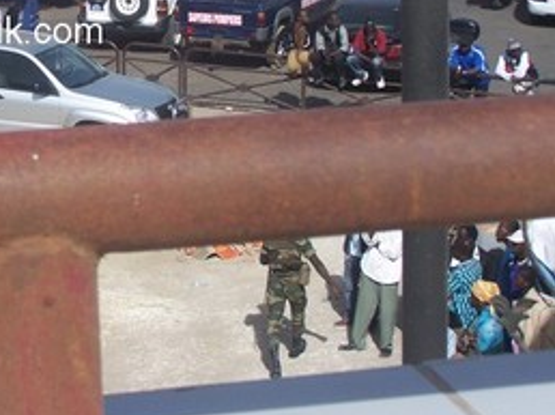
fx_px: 2162
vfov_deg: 10.9
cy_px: 29
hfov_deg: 14.4
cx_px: -19
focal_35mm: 135
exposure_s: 1/640
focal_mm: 10.7
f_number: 4.5
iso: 64
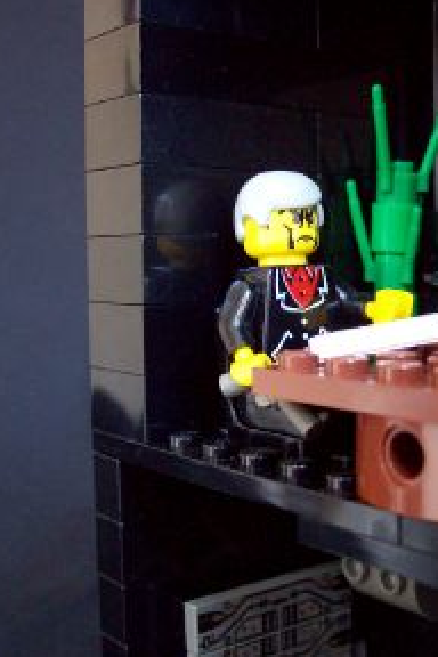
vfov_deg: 38.2
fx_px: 949
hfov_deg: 25.9
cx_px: 285
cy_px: 334
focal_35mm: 52
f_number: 2.7
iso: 160
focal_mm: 6
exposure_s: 1/8
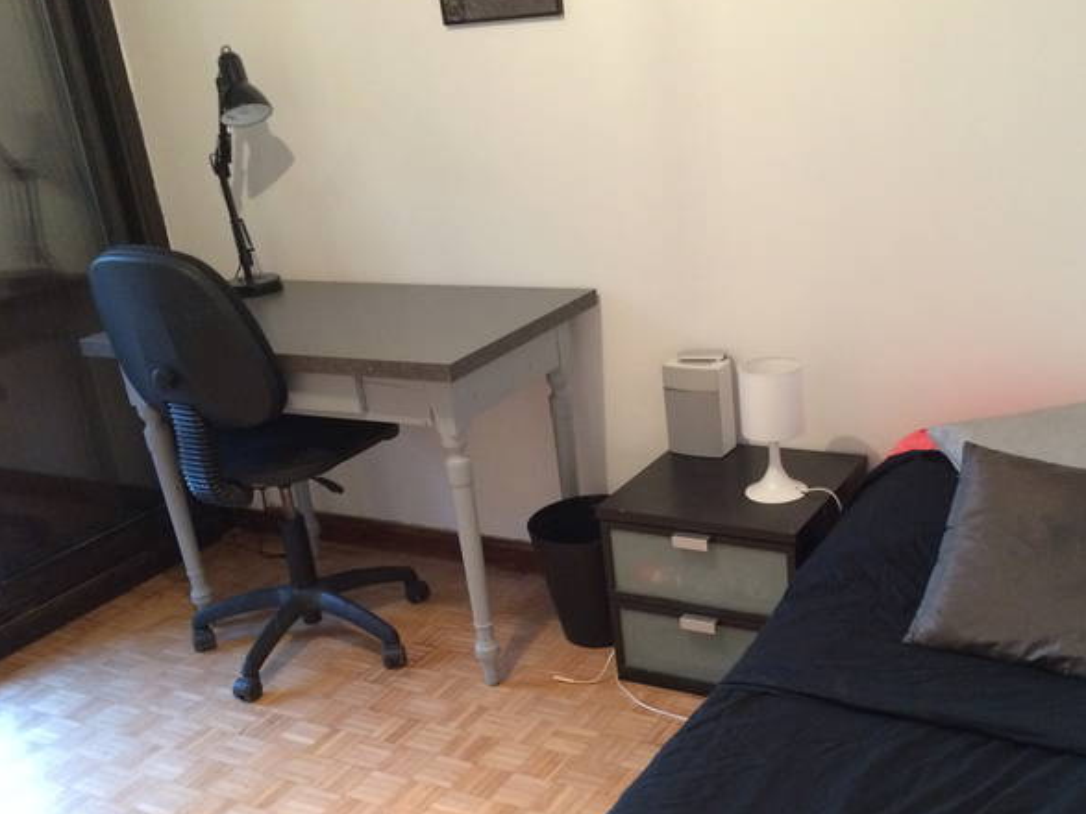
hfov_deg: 47.8
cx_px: 609
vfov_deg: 36.5
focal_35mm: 39
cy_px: 536
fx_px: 1223
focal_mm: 4.15
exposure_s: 1/33
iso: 320
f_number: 2.2
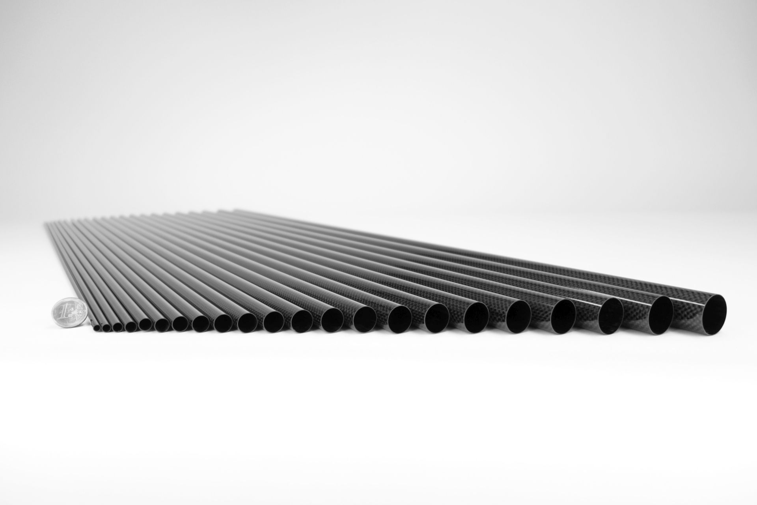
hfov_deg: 65.5
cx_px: 378
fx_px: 589
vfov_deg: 46.4
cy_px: 252
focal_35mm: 28
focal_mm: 10.4
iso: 200
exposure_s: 1/400
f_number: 1.8
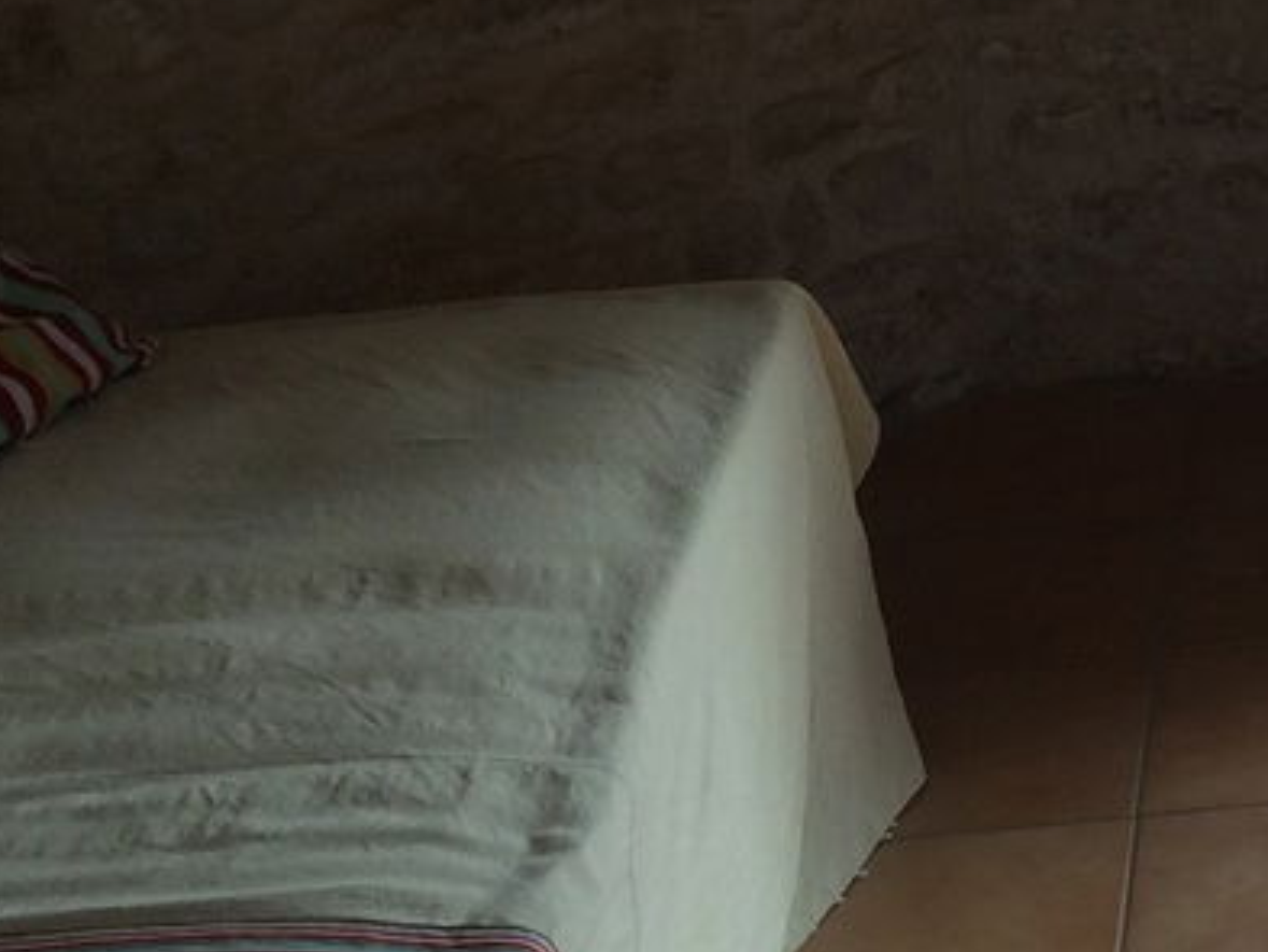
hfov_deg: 15.1
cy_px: -310
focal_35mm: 118
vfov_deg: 12.2
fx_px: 4324
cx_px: 2042
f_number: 2.2
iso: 32
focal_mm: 4.15
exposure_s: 1/109
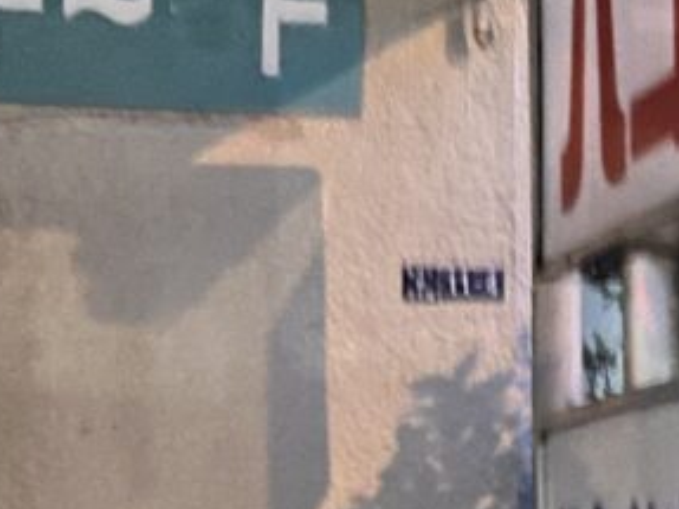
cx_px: 229
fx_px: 2274
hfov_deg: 16.9
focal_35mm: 116
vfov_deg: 12.6
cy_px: 483
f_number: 1.6
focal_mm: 5.1
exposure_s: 1/20
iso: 1000
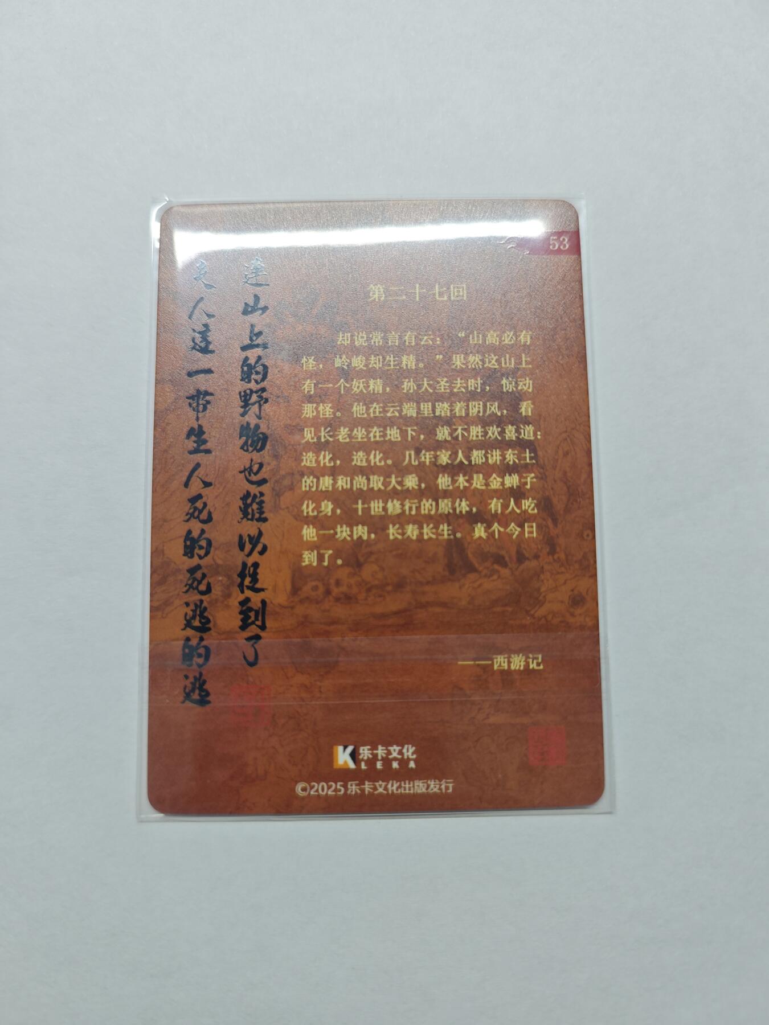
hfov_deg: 58.9
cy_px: 512
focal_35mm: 23
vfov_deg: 73.9
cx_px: 384
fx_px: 681
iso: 250
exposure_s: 1/50
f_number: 1.6
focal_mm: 6.55
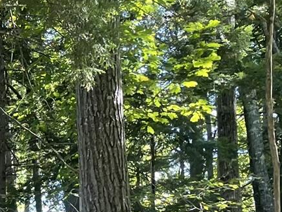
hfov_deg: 13.2
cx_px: -324
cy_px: 372
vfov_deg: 11.3
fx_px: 1002
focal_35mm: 123
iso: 40
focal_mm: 4.2
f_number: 1.6
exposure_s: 1/100
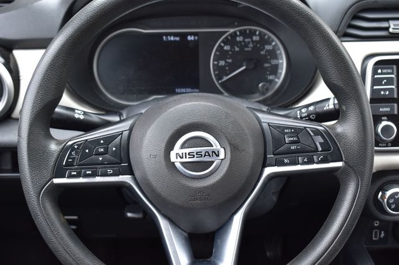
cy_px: 132
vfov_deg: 23.8
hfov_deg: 35.1
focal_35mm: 57
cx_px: 200
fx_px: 631
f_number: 7.1
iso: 400
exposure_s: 1/30
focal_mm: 38
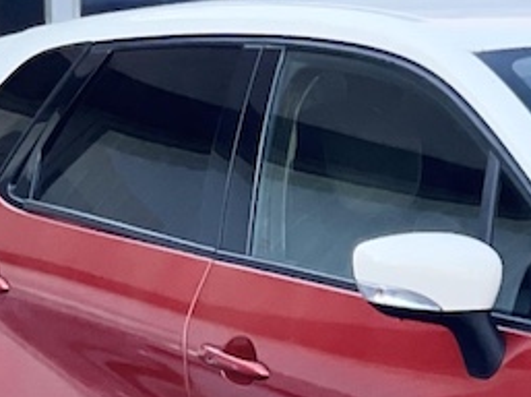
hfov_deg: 6.3
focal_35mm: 311
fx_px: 4764
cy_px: 475
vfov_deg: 4.8
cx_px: 664
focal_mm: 7.5
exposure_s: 1/121
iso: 32
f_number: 2.2
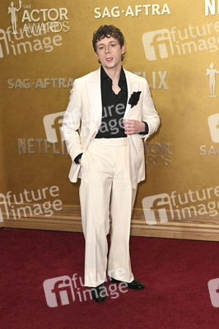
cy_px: 164
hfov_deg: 24.6
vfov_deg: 36.3
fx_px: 503
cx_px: 110
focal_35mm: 55
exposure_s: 1/320
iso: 2500
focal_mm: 55
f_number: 5.6
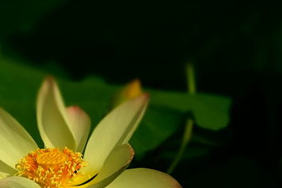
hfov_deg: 3.7
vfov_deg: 2.4
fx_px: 4408
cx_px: 42
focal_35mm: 563
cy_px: 165
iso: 100
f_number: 6.3
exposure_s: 1/200
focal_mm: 135
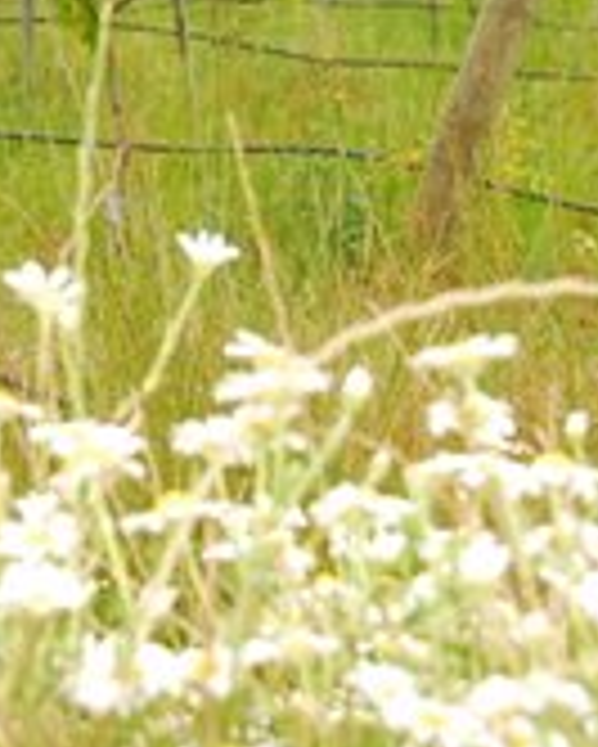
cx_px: 202
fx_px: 3072
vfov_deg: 13.8
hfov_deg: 11.1
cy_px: 146
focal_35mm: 139
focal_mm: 34
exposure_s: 1/250
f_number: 5.6
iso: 100
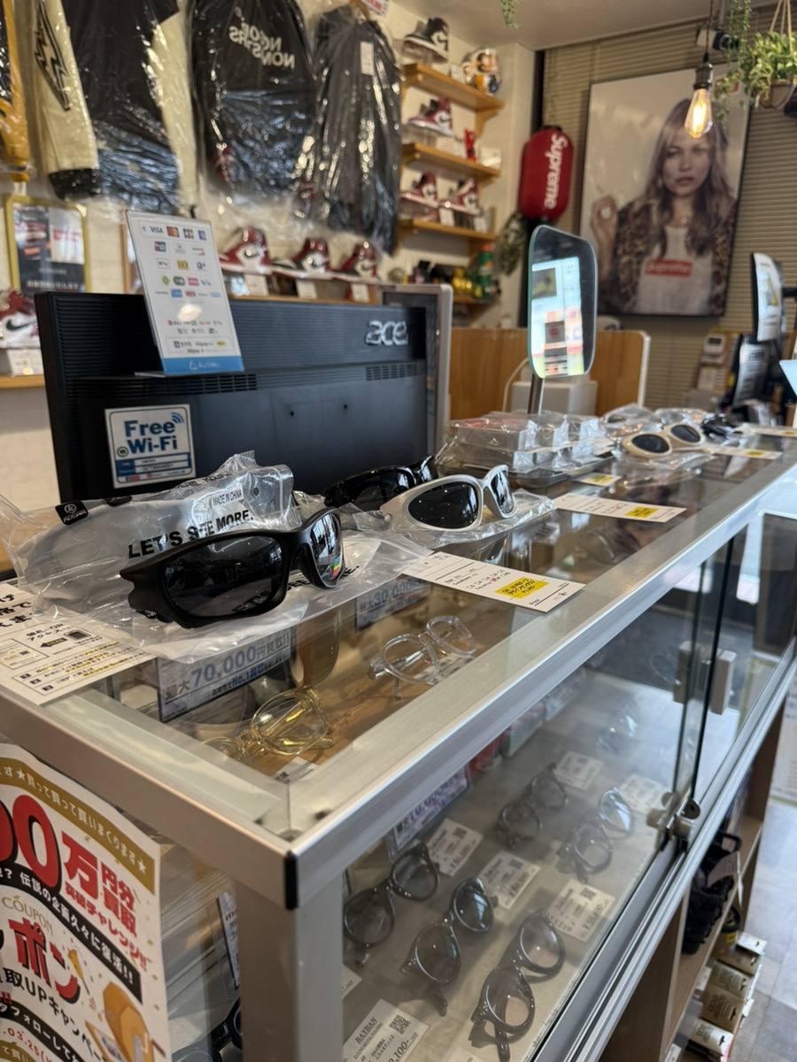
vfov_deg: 71.6
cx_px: 398
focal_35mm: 24
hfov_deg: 56.8
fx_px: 737
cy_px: 531
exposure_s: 1/229
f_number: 1.78
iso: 160
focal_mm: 6.76
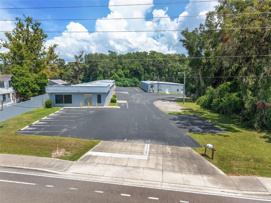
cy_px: 102
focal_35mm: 24
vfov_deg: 56.8
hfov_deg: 71.6
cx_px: 136
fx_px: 188
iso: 220
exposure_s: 1/4000
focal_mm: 8.67
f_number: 1.8
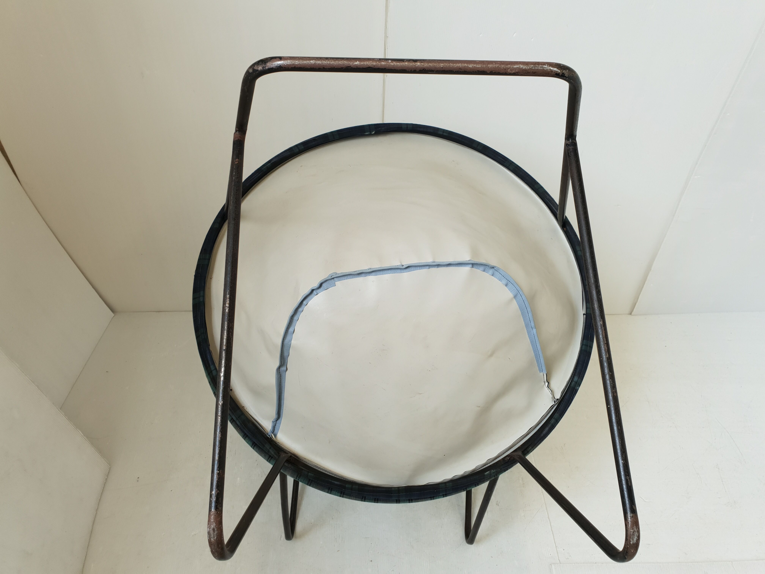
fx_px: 575
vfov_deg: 53.1
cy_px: 287
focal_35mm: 26
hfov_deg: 67.3
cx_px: 382
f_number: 2.4
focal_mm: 4.3
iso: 64
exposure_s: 1/50
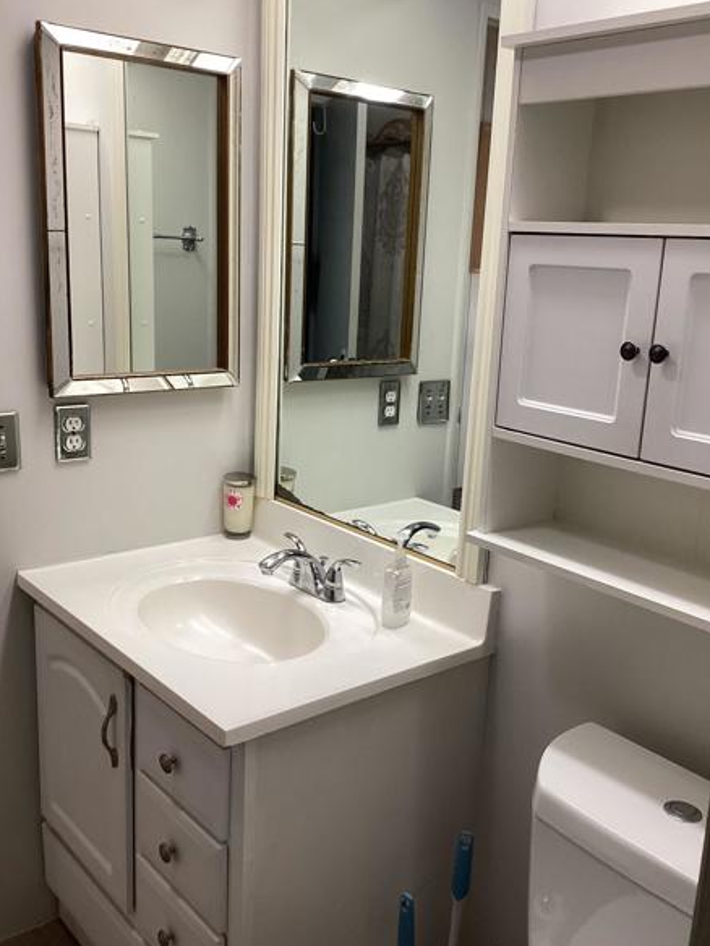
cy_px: 458
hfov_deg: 41.8
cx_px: 384
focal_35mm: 34
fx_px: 930
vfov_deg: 53.9
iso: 80
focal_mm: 3.3
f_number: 2.4
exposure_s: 1/60
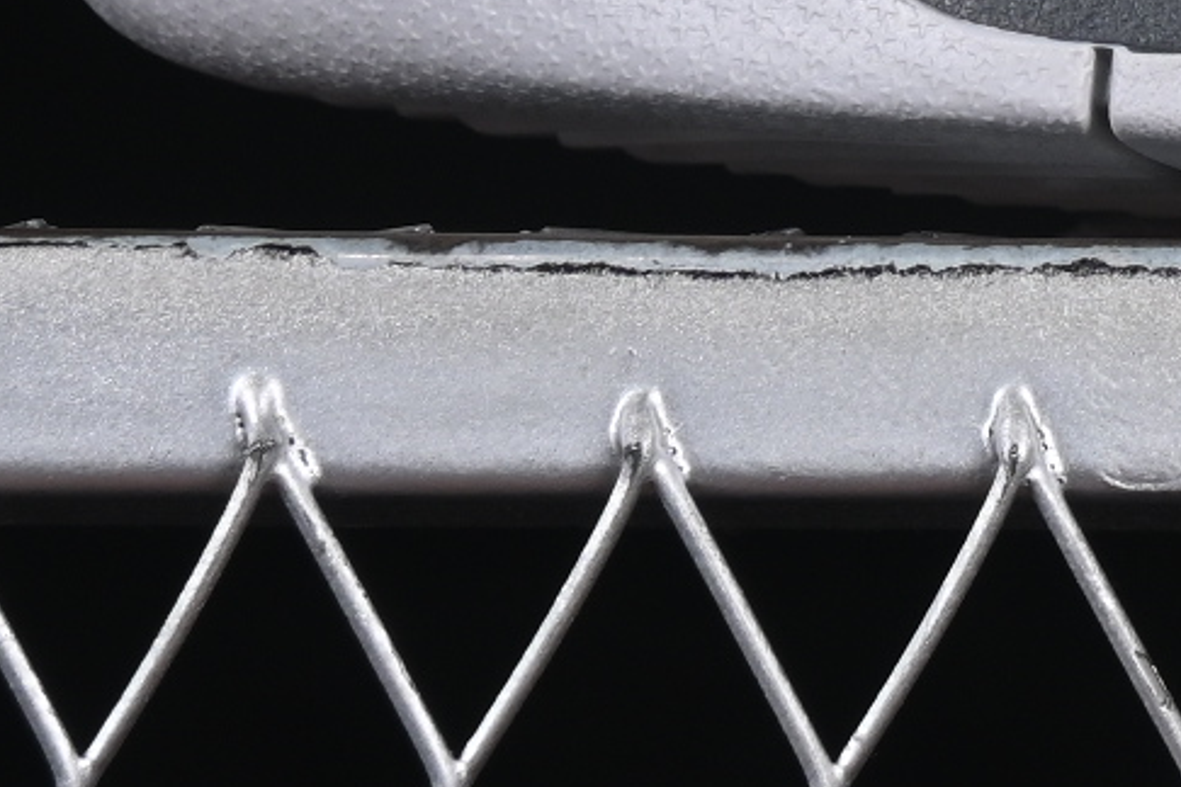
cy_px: -1161
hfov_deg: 4.7
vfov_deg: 3.2
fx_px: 14105
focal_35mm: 430
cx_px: 2377
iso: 160
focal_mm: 50
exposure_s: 1/80
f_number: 7.1
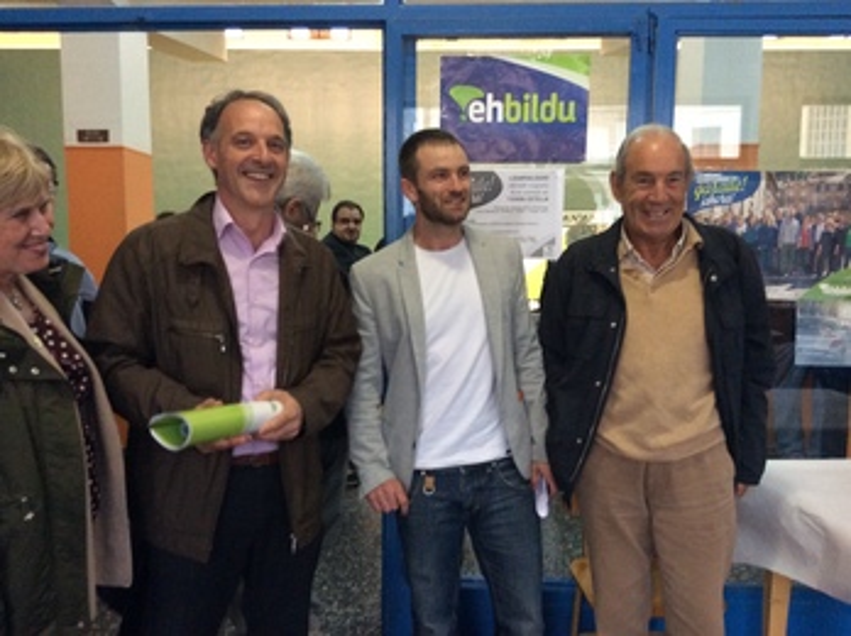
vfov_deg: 44.1
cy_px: 318
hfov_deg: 56.9
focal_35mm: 32
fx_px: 786
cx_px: 426
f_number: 2.4
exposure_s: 1/24
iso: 250
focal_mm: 3.3
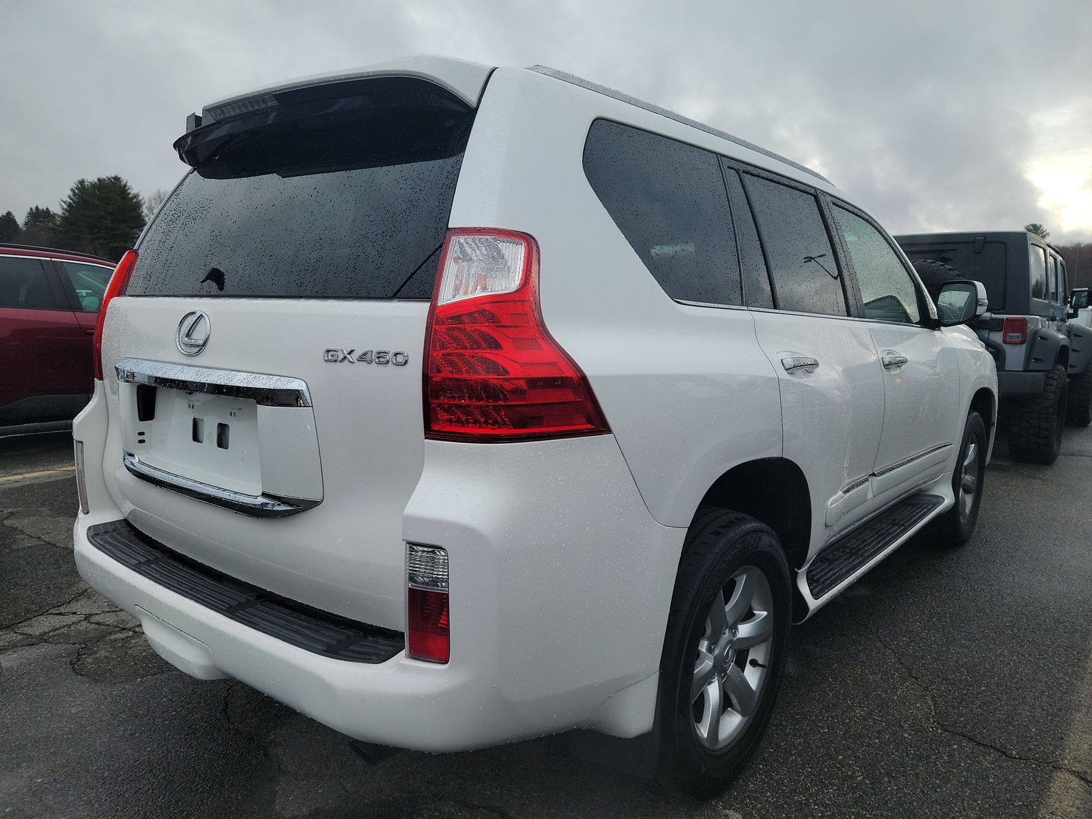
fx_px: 757
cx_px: 546
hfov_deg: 71.6
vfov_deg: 56.8
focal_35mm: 24
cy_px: 410
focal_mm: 6.7
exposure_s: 1/315
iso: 50
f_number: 1.8
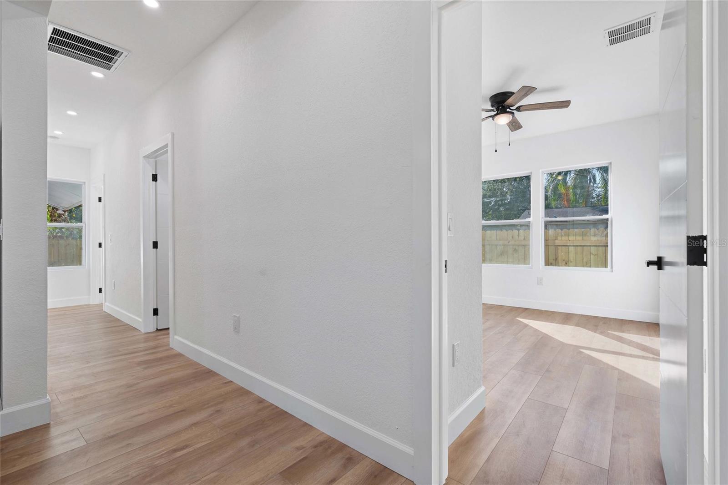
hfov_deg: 96.7
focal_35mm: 16
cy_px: 242
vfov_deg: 73.7
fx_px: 323
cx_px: 364
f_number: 8
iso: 160
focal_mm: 16
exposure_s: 1/10
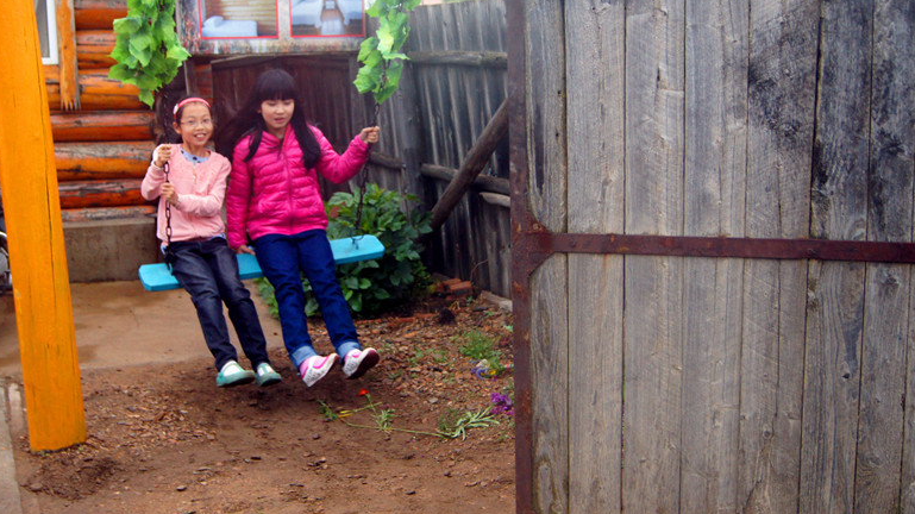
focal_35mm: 49
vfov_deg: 24.4
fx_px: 1188
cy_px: 214
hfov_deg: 42.1
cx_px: 440
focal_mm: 30
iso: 1000
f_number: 4.5
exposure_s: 1/160
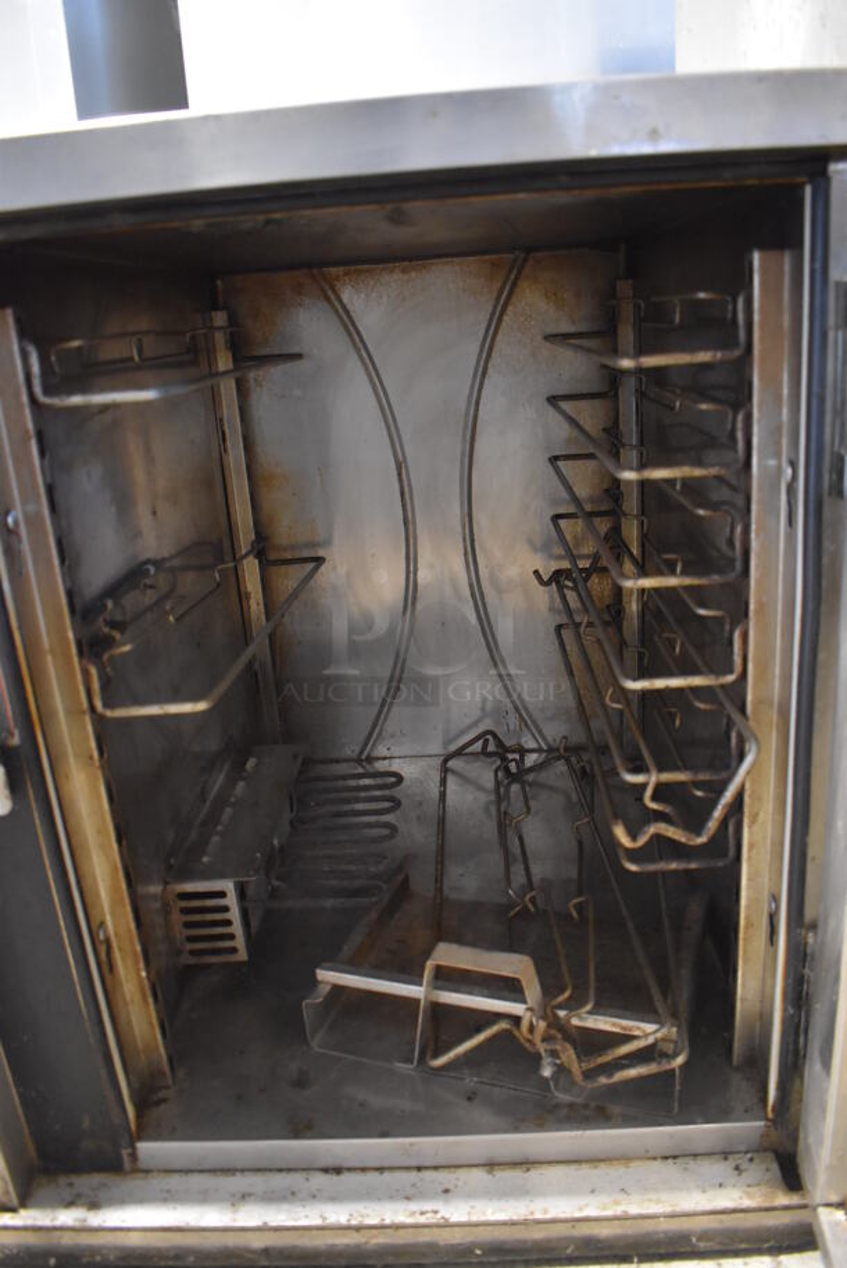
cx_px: 424
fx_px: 951
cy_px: 634
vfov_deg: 67.3
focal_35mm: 27
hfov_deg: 48.0
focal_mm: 18
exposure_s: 1/20
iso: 3200
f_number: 3.5
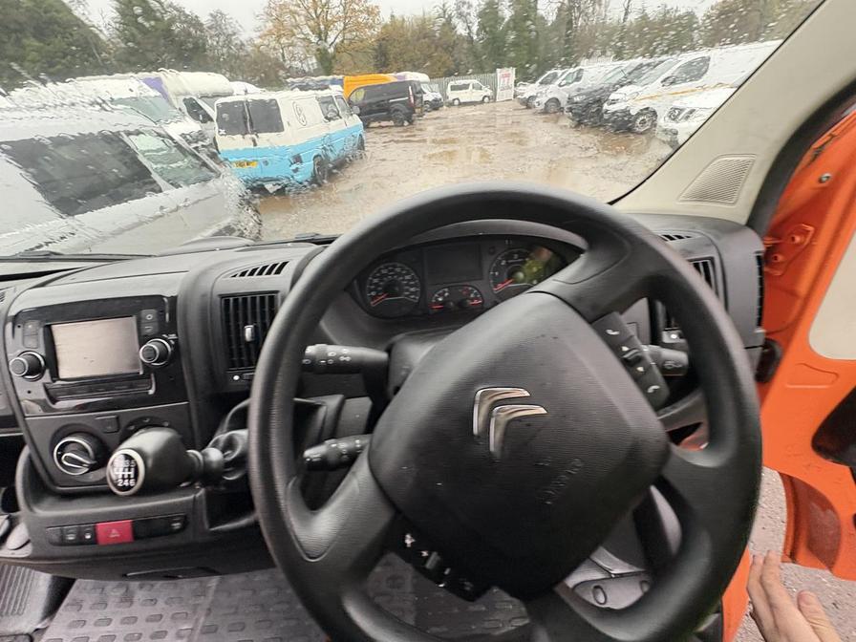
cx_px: 428
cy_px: 321
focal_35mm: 14
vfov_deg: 85.7
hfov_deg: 102.1
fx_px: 346
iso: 320
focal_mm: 2.22
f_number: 2.2
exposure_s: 1/60
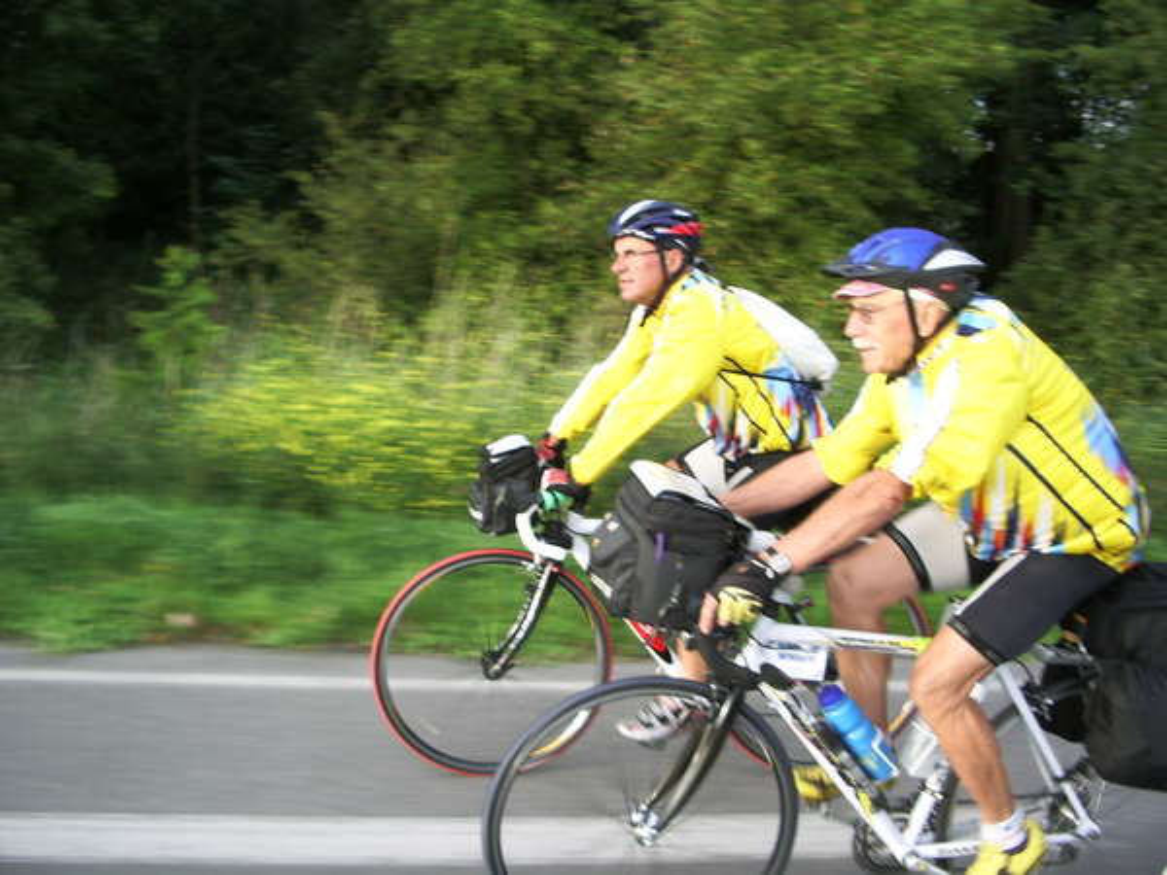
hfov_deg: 52.6
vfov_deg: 40.7
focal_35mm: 35
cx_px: 584
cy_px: 438
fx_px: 1180
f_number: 2.6
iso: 50
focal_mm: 5.8
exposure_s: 1/80
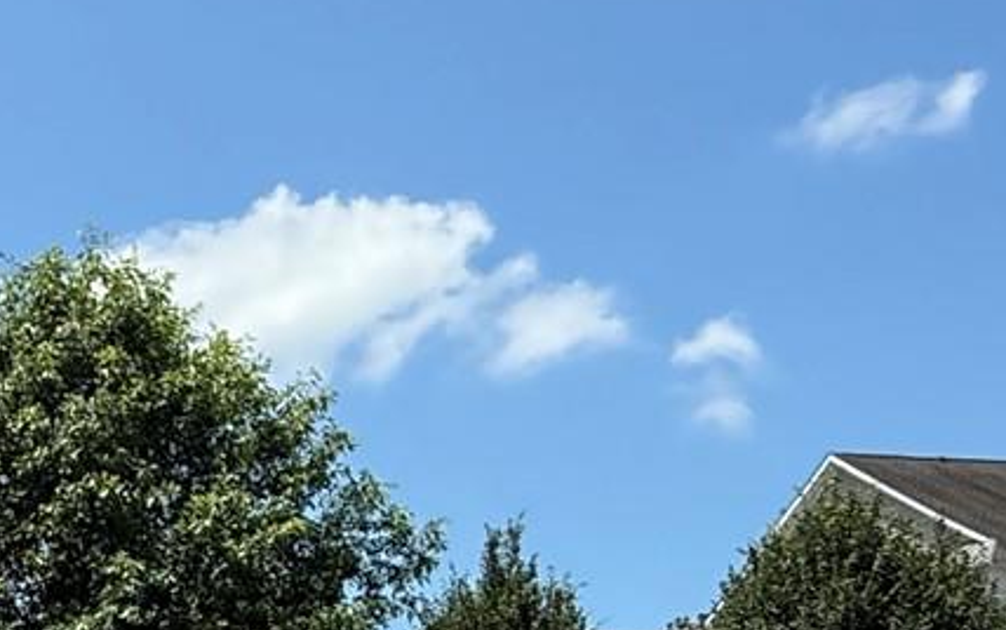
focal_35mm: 71
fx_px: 1948
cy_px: 907
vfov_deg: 16.9
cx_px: -324
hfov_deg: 24.9
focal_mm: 2.22
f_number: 2.2
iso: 50
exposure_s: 1/1656
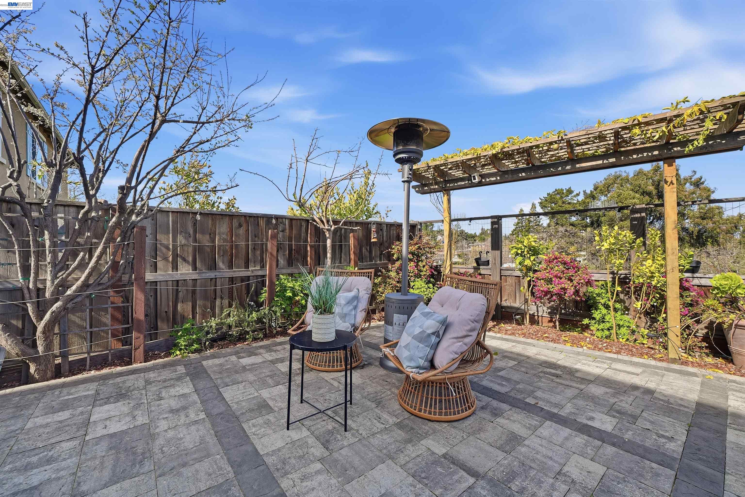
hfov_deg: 104.2
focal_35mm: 14
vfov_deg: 81.3
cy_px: 248
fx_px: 290
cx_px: 372
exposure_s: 1/320
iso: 400
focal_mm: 14
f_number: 8
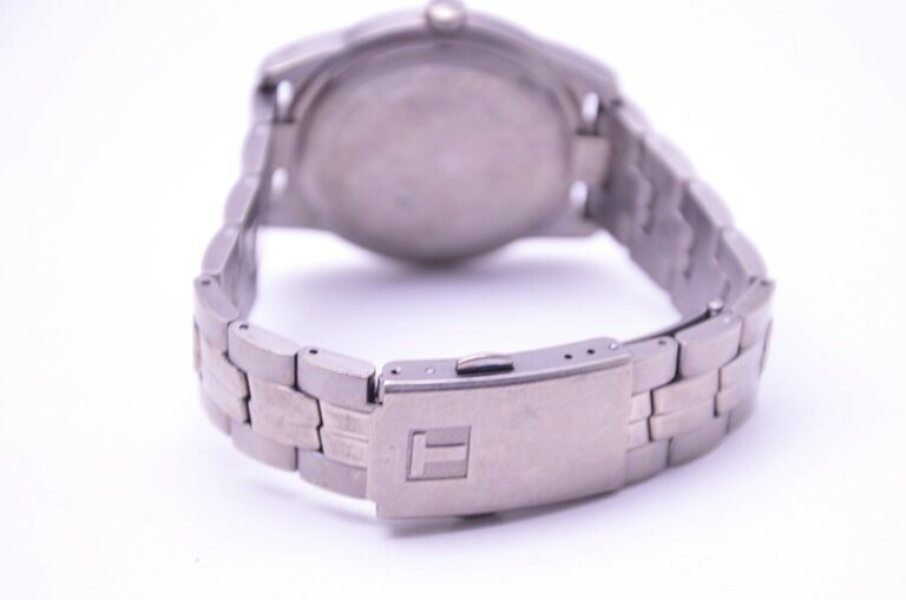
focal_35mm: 158
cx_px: 453
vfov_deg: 8.7
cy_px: 300
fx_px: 3956
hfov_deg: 13.1
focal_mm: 105
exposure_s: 1/80
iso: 400
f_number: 5.6
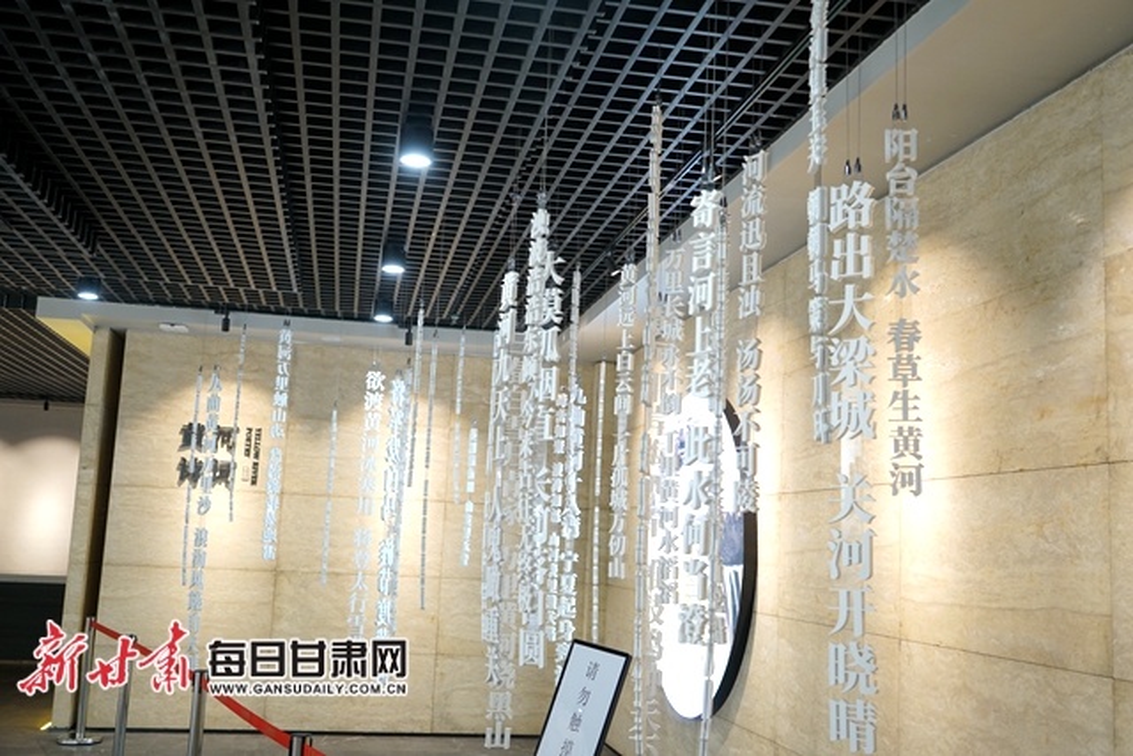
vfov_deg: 36.9
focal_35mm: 36
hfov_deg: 53.1
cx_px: 566
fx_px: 1133
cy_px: 378
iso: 800
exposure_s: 1/60
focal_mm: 36
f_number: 4
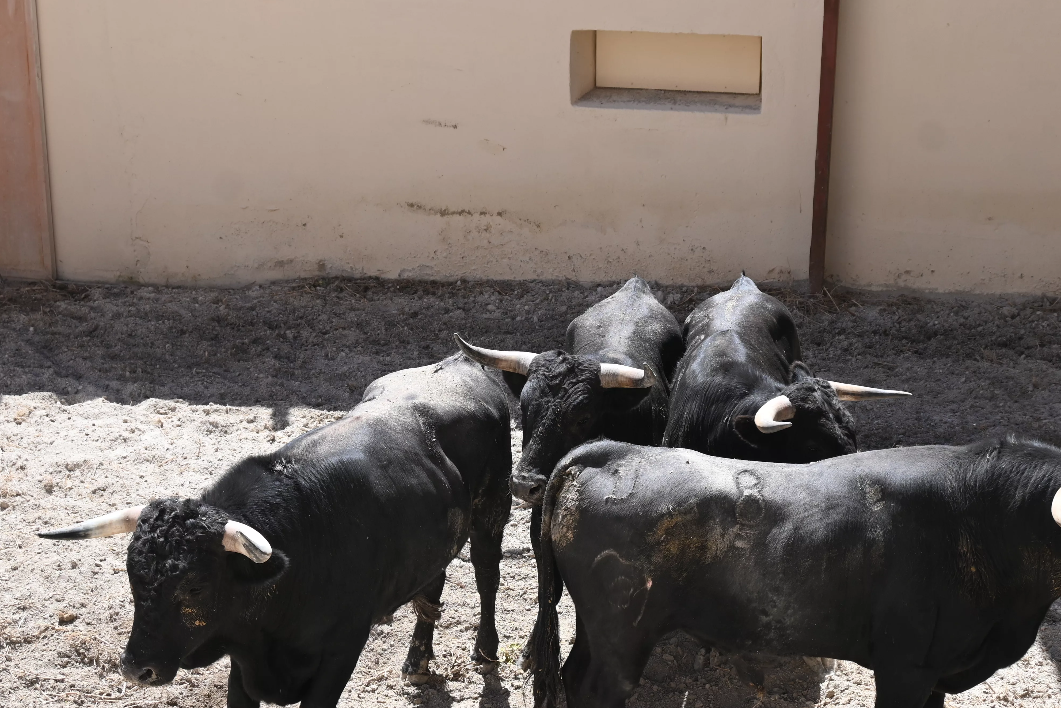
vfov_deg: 20.4
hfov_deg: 30.3
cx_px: 602
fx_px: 1955
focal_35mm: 66
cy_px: 462
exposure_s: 1/320
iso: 100
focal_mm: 31.5
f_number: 6.3
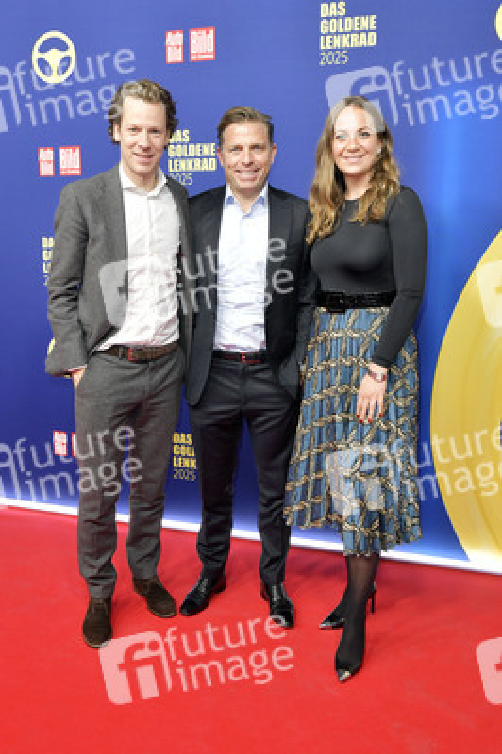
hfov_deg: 41.0
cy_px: 377
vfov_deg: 58.8
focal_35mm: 32
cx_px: 251
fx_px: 670
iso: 1600
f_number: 7.1
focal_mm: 32
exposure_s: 1/250
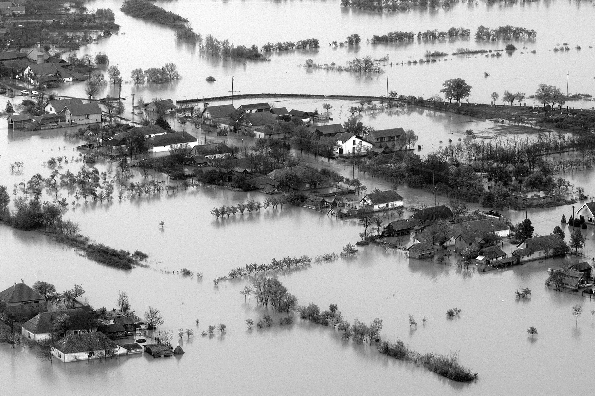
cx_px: 298
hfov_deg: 15.9
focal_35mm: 129
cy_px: 198
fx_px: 2130
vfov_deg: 10.6
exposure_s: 1/250
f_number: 6.3
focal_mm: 86
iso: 200
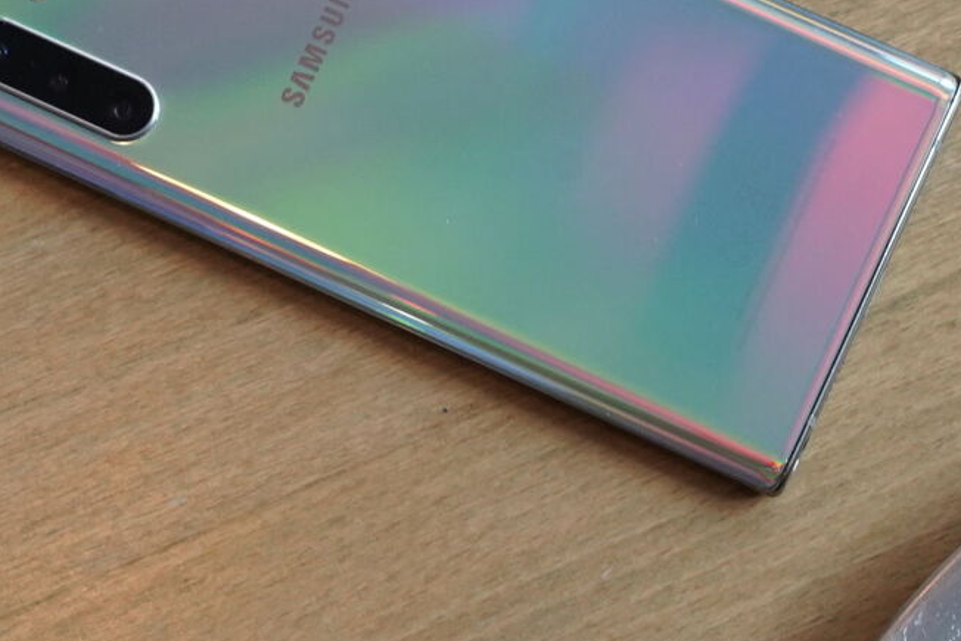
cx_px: 329
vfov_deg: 8.5
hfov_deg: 12.7
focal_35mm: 162
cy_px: 72
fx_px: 4325
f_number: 7.1
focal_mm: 55
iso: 2500
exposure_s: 1/100
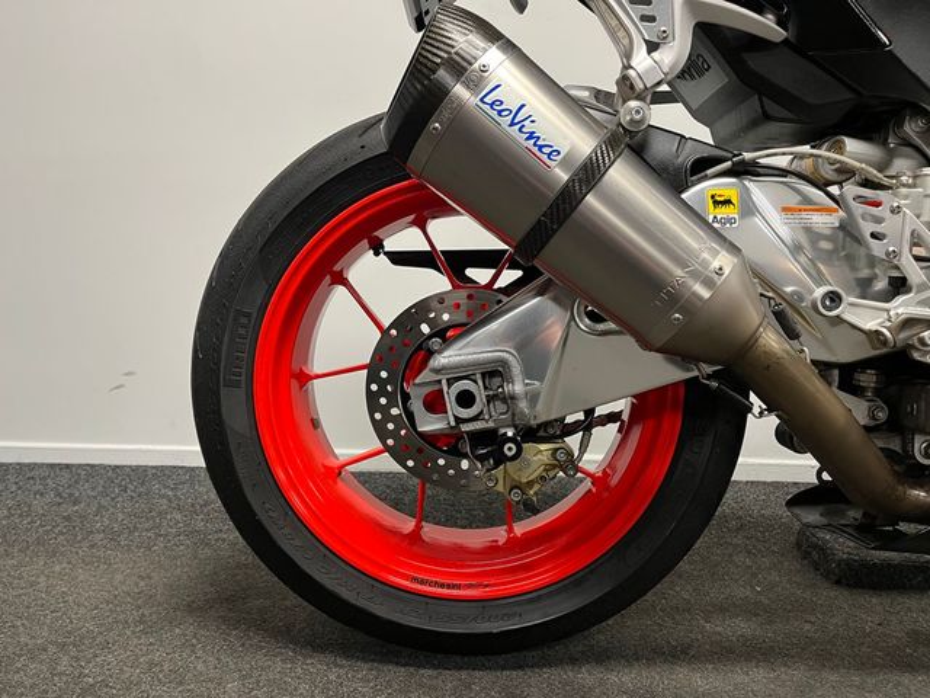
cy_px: 349
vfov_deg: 53.1
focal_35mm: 26
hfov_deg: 67.3
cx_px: 465
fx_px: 699
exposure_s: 1/50
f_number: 1.6
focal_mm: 5.1
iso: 200
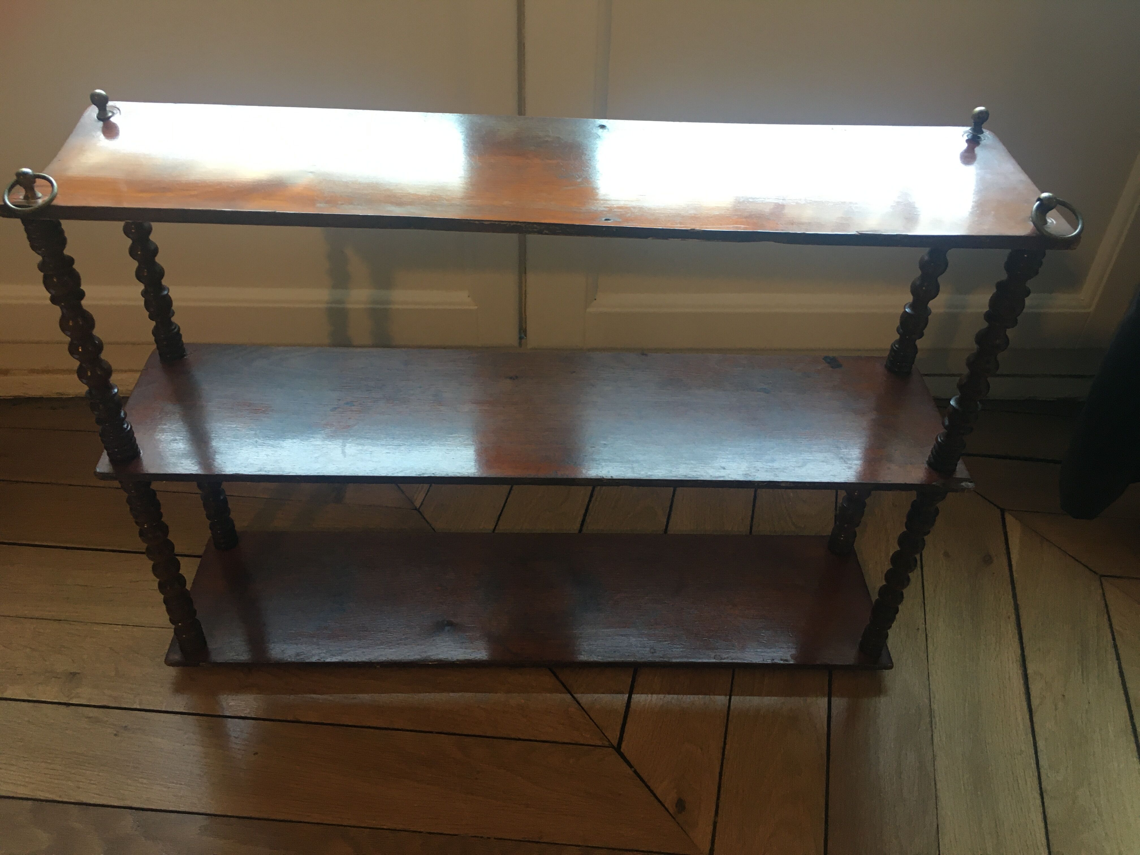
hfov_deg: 61.7
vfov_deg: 48.2
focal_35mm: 29
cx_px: 570
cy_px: 428
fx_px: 955
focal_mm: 4.15
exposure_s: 1/33
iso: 80
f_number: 2.2
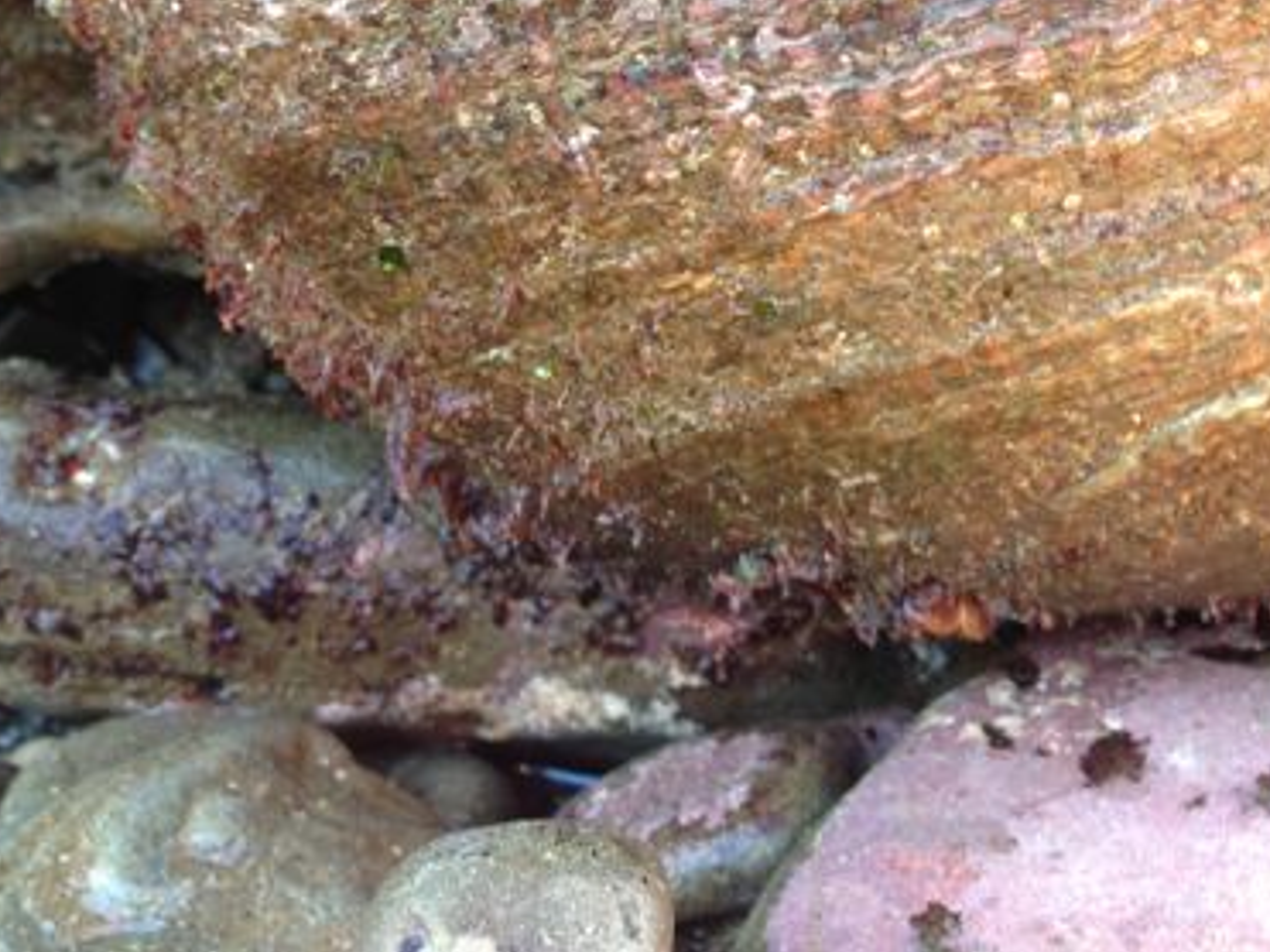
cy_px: 158
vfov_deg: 25.1
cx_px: 712
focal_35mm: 57
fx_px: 2091
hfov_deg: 33.8
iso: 64
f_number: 2.4
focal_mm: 4.13
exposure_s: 1/20
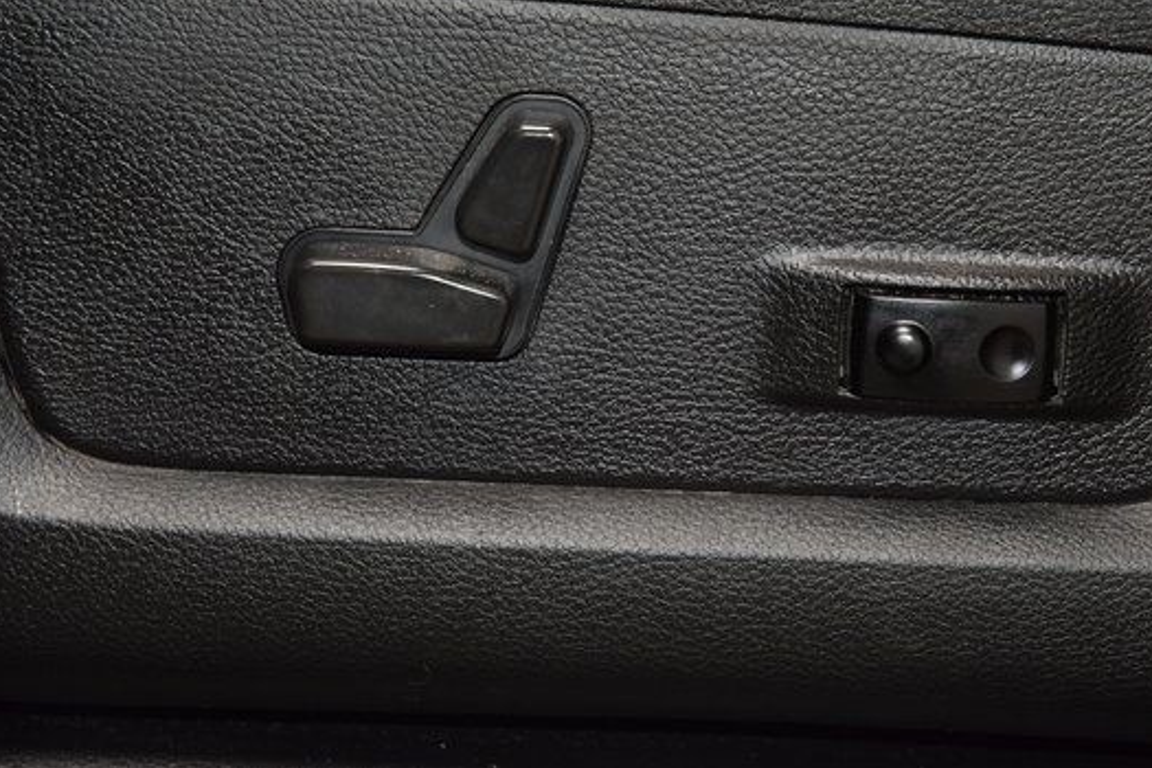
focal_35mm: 128
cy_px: 304
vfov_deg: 10.7
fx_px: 4096
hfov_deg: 16.0
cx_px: 689
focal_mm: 70
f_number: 4.5
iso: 2000
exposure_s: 1/40
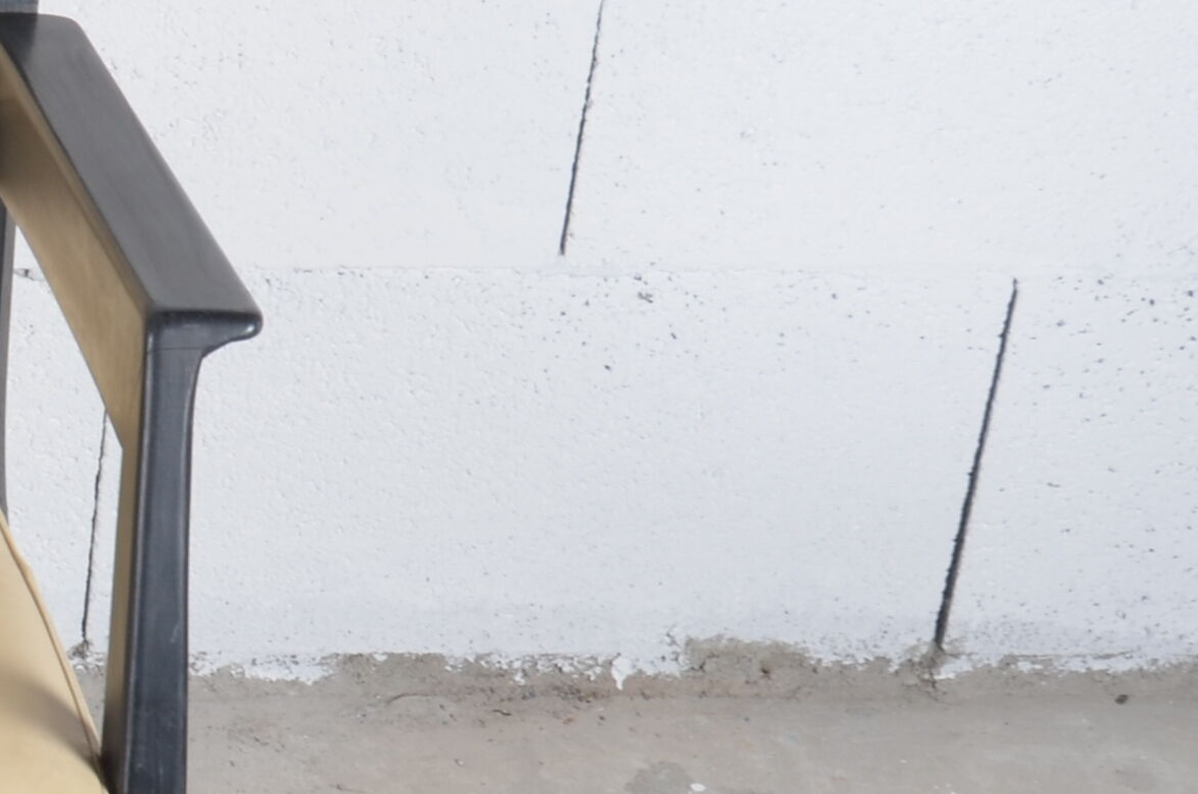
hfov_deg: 13.7
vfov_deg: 9.9
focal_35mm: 138
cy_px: 587
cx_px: -747
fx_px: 4584
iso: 100
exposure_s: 1/125
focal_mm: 22
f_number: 11
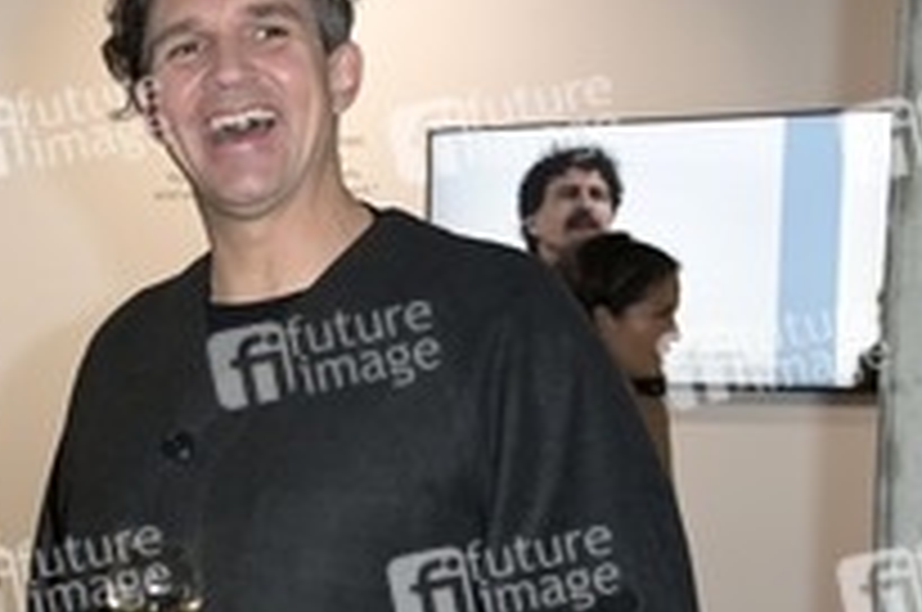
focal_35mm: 77
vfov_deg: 17.5
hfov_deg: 24.7
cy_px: 468
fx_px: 1969
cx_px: -65
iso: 1250
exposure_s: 1/100
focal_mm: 35
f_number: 5.6
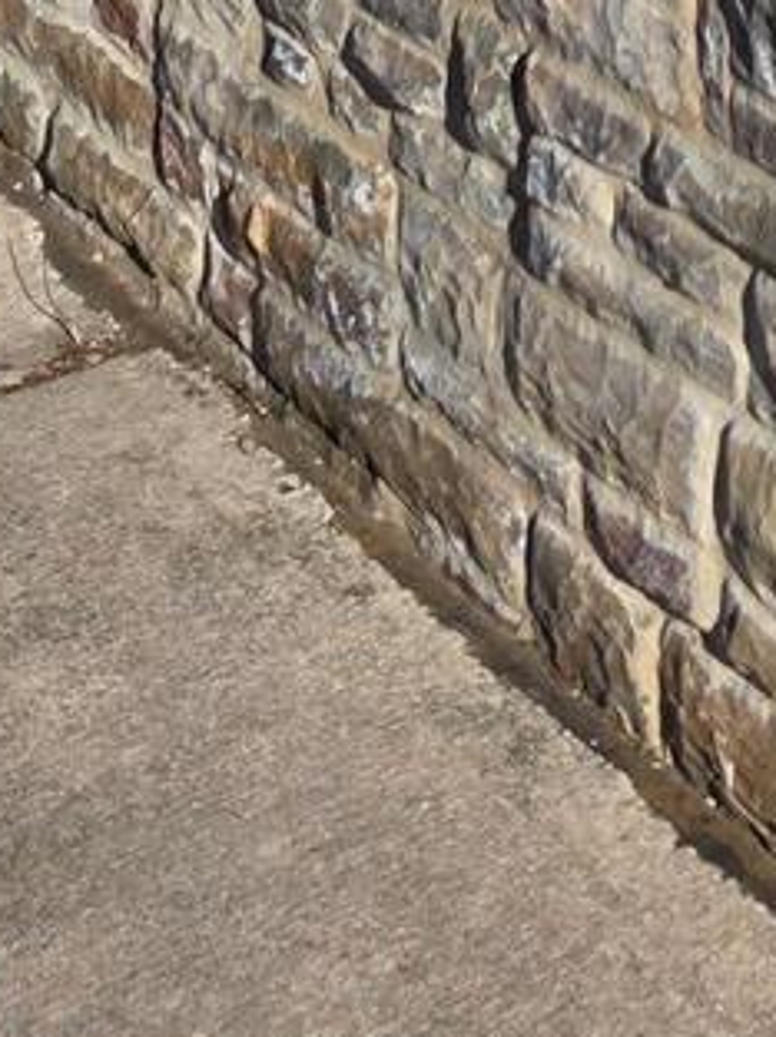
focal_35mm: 113
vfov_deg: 13.4
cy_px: -1352
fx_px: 3384
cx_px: 856
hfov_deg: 12.8
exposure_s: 1/7944
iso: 80
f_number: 1.7
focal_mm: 6.3
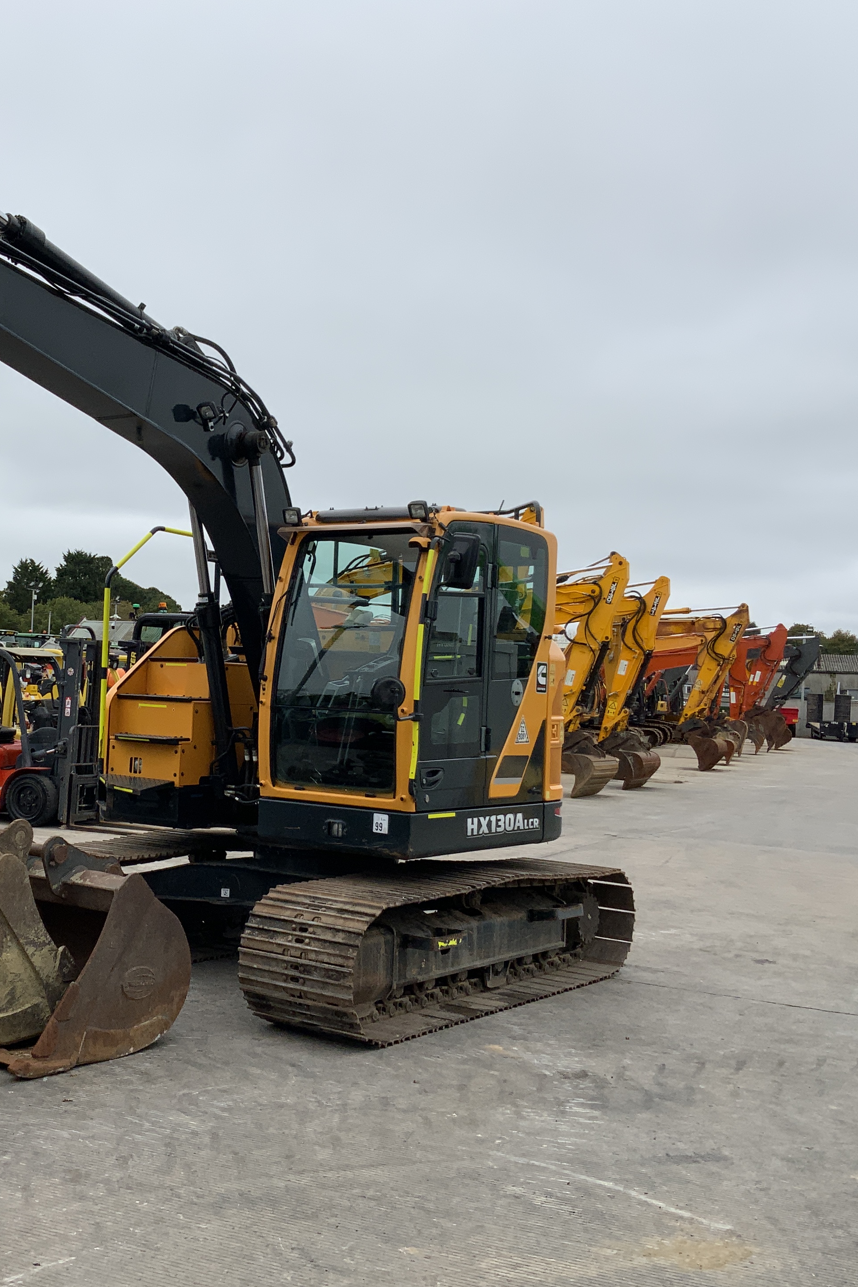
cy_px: 635
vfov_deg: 46.4
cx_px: 200
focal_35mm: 42
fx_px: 1502
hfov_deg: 31.2
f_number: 1.8
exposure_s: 1/635
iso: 16
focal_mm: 3
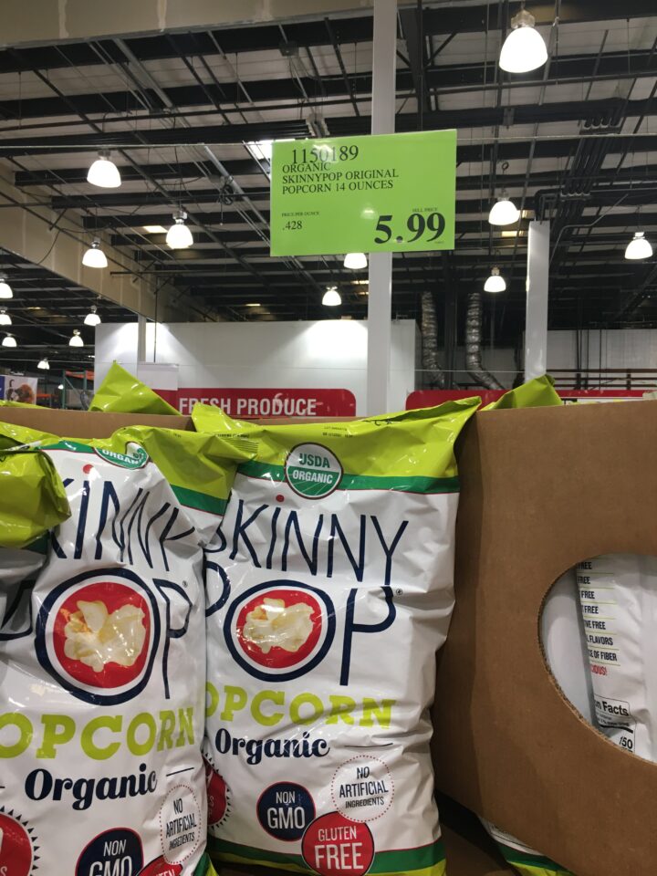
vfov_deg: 61.7
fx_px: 734
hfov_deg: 48.2
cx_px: 328
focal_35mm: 29
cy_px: 438
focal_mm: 4.15
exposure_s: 1/33
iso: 50
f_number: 2.2
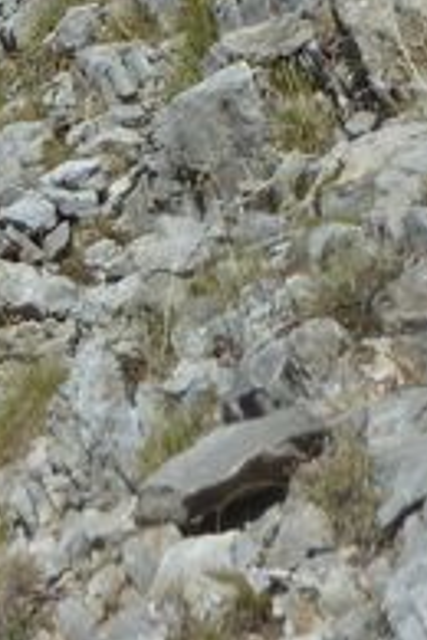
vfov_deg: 3.3
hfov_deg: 2.2
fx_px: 11172
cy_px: -207
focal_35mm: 628
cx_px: -782
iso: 80
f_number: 5.6
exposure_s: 1/640
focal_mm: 24.1
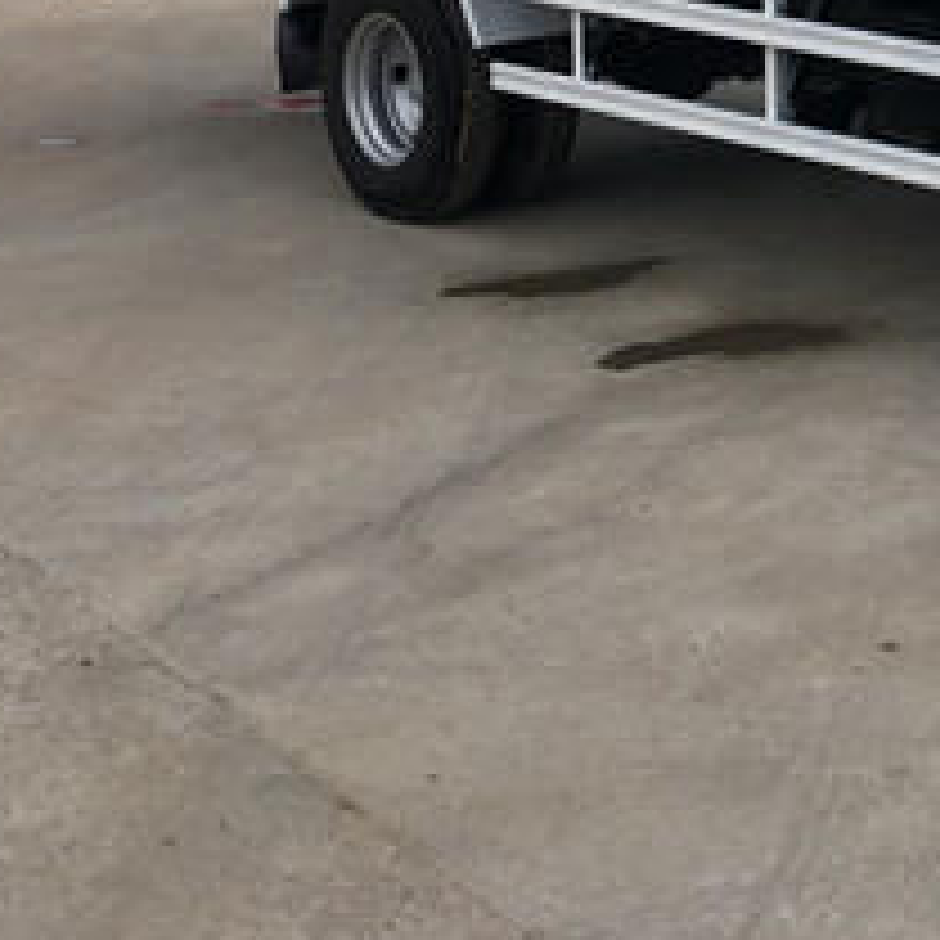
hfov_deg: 18.7
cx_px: 1169
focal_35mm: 87
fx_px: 2673
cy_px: -189
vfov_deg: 18.9
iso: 25
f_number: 2.2
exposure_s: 1/1241
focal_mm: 4.15
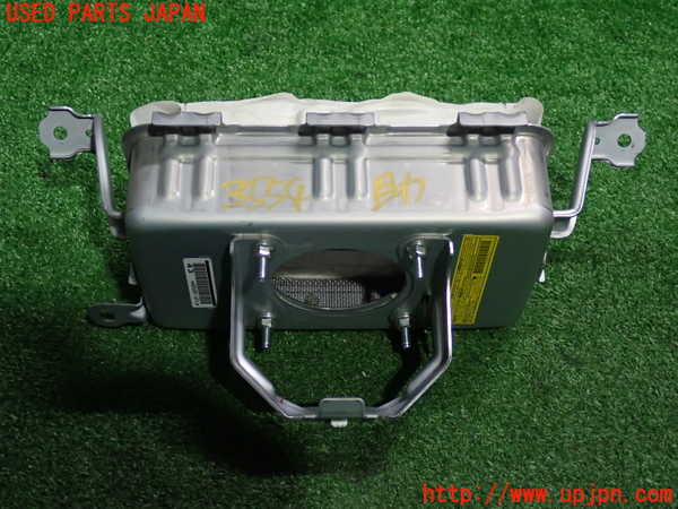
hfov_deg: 35.5
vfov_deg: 27.0
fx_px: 1058
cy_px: 254
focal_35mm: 54
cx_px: 339
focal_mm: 9.65
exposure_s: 1/50
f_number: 3.3
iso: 800
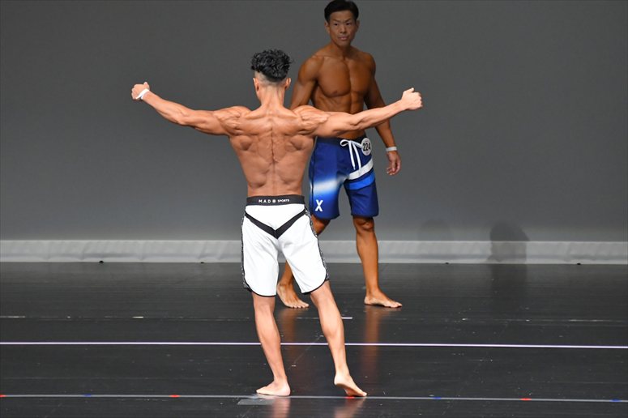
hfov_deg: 6.0
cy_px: 209
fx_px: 6015
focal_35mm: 345
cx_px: 314
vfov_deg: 4.0
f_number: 5.6
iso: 5000
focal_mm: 230
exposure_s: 1/400
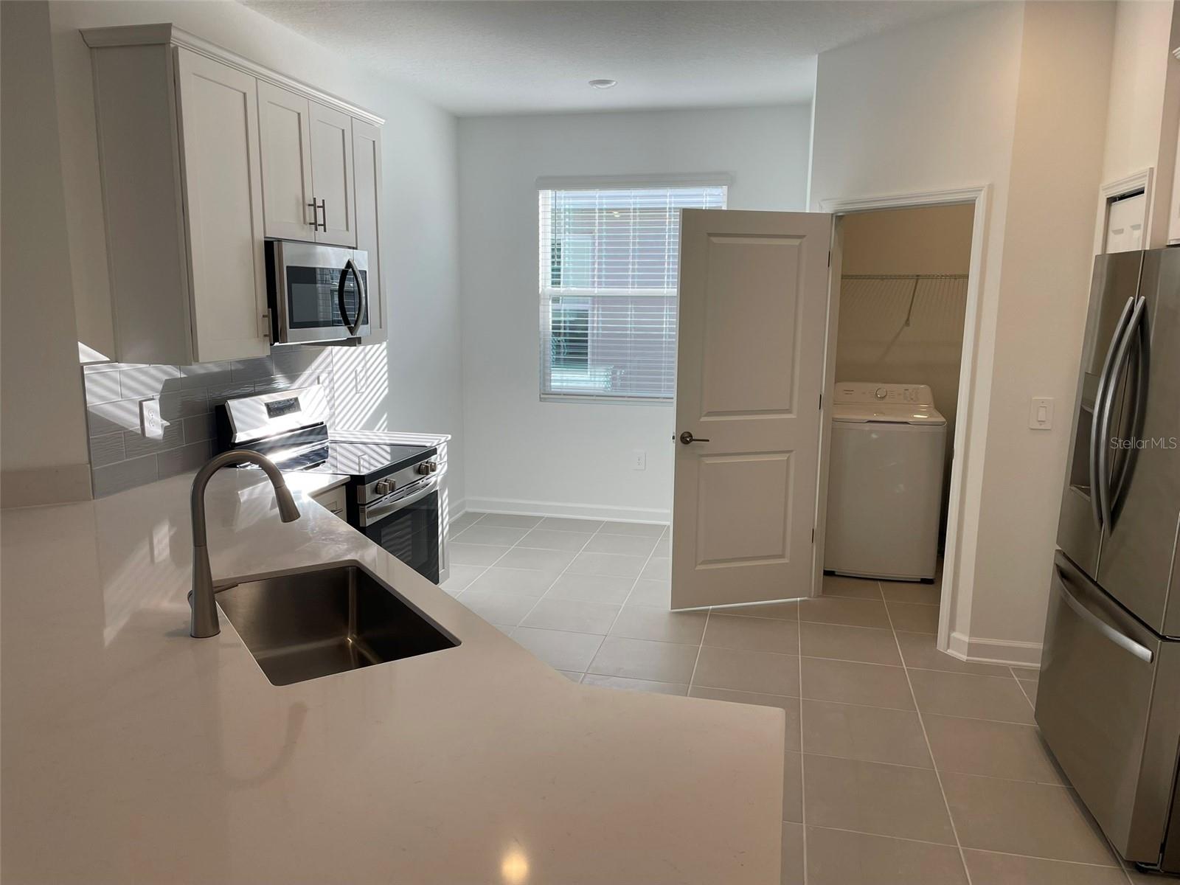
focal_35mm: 26
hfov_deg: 67.3
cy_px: 442
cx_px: 590
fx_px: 886
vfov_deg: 53.1
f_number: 1.6
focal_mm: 4.2
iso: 32
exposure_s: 1/224
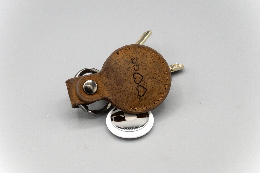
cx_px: 130
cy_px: 86
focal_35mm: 45
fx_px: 325
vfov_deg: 29.8
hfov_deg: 43.6
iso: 200
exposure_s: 1/160
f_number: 4.5
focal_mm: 30
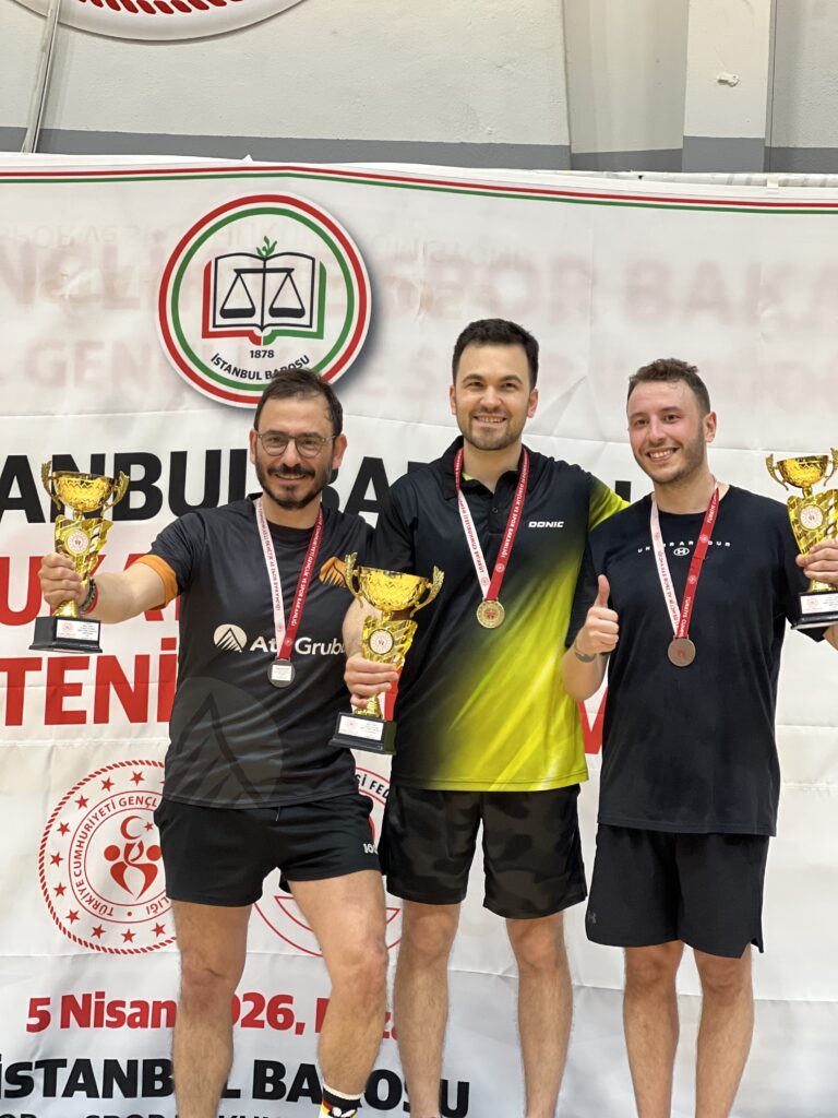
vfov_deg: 25.3
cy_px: 559
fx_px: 2485
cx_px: 419
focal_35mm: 77
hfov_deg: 19.1
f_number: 2.8
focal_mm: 9
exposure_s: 1/33
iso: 200
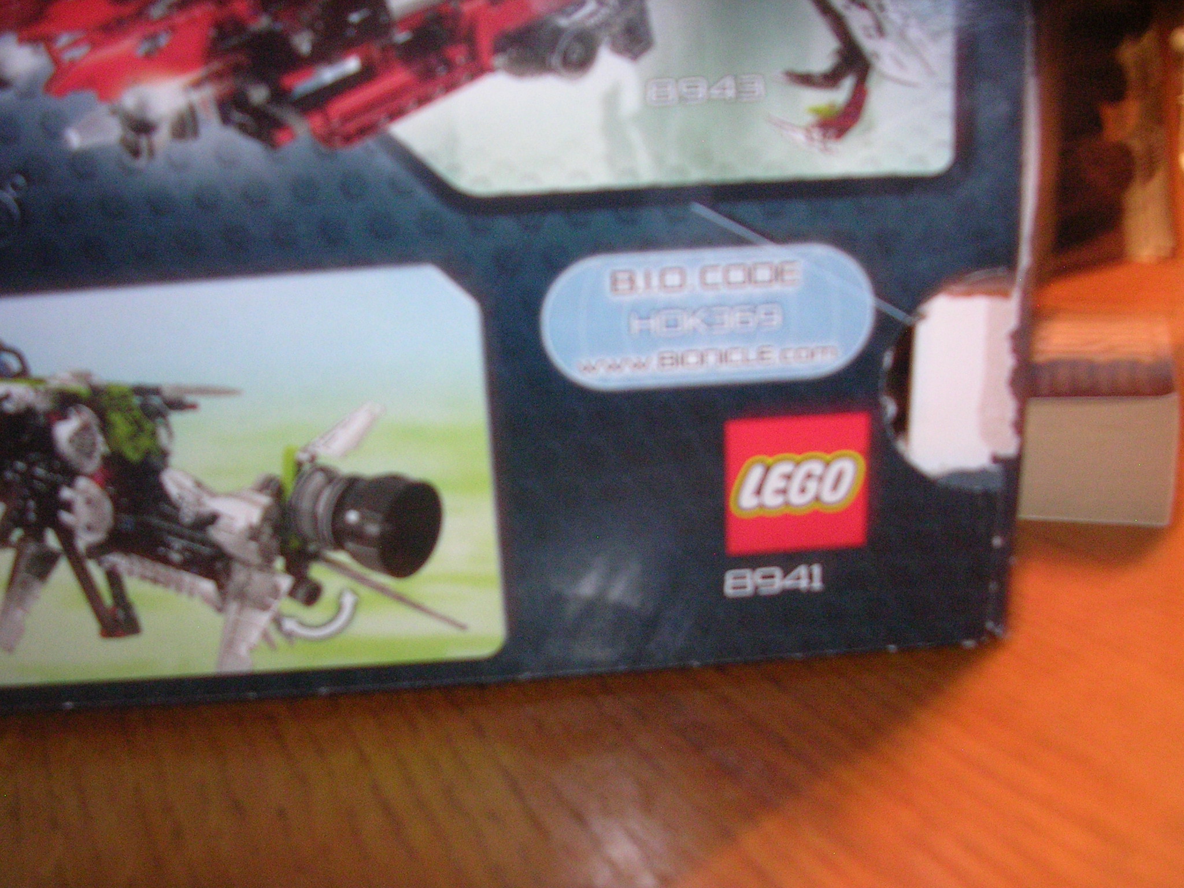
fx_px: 1300
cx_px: 592
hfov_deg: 49.0
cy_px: 444
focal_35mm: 38
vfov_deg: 37.7
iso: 200
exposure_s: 1.5
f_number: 2.8
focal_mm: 5.8
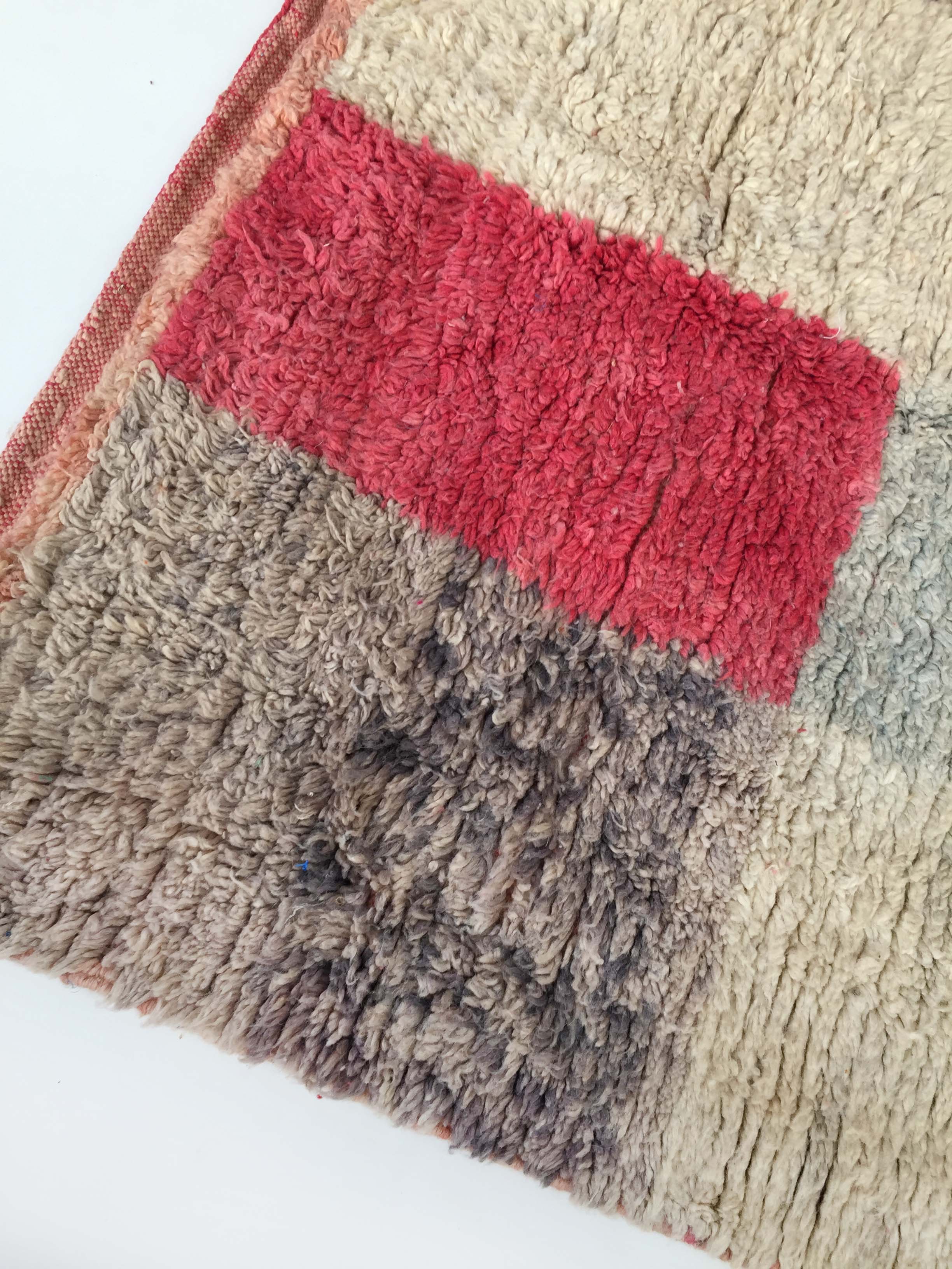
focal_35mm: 29
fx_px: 1063
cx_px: 476
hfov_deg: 48.2
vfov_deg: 61.7
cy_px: 634
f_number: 2.2
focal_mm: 4.15
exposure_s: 1/50
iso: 32
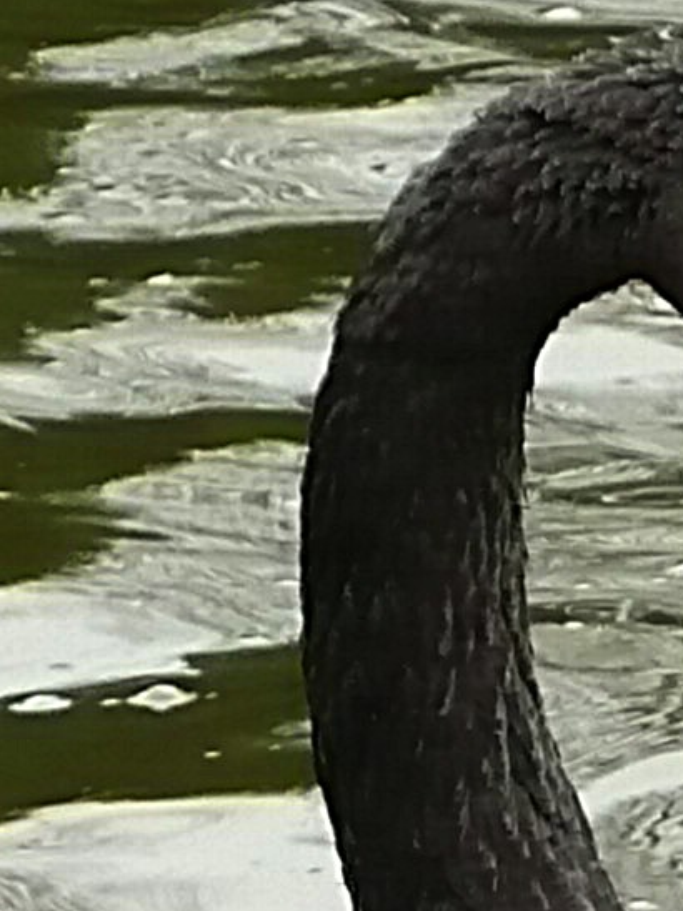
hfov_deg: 2.0
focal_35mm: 757
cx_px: 93
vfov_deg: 2.6
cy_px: 819
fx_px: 19923
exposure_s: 1/125
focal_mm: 24.2
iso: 320
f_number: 4.8
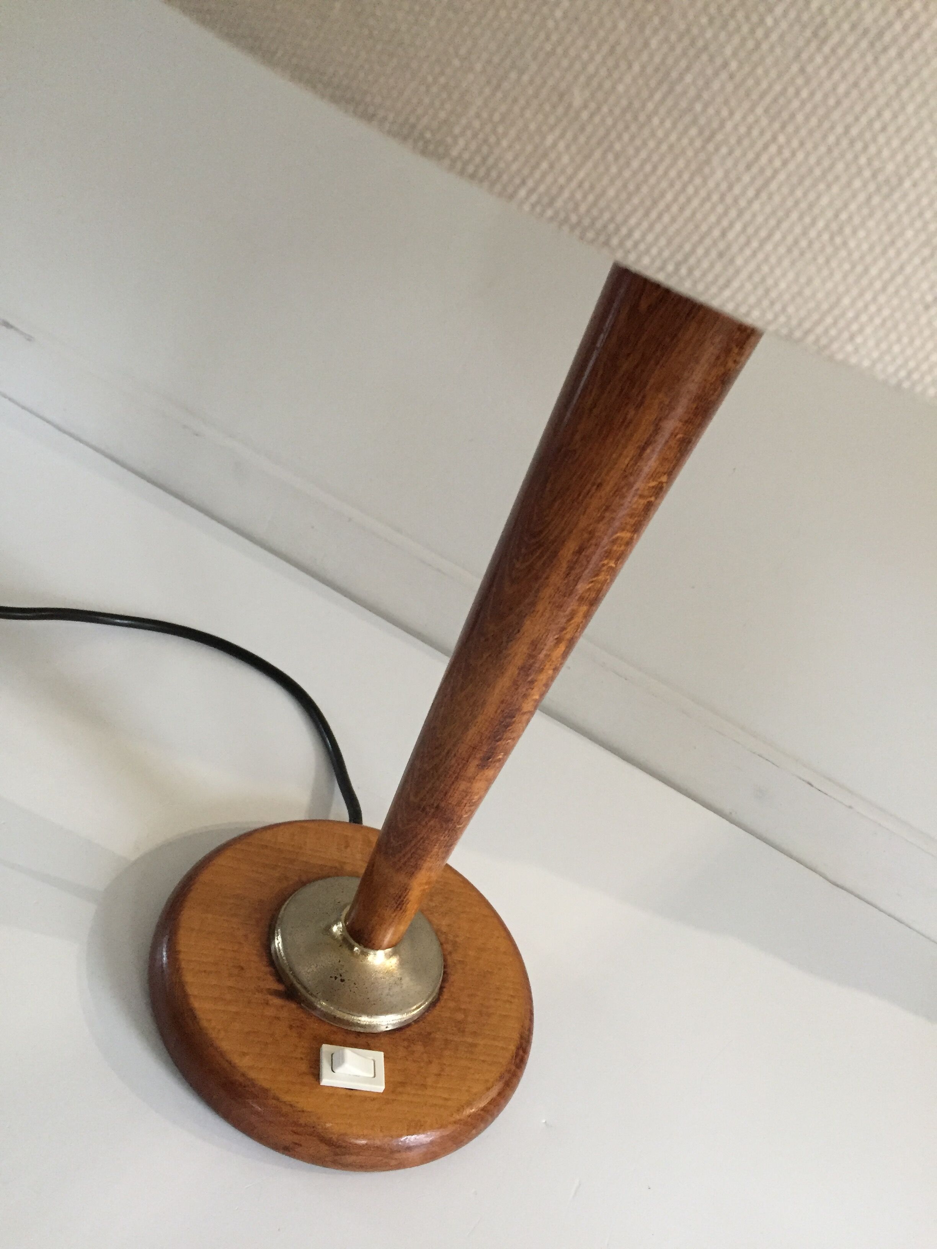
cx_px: 468
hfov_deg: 48.2
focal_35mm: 29
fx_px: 1047
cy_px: 624
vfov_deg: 61.7
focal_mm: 4.15
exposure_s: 1/33
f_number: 2.2
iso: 250
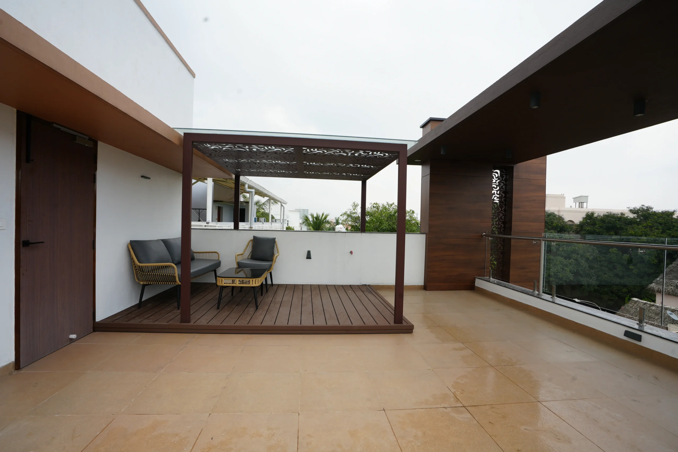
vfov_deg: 73.8
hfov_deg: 96.7
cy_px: 226
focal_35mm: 16
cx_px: 339
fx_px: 301
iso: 100
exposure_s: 1/60
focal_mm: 16
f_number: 11
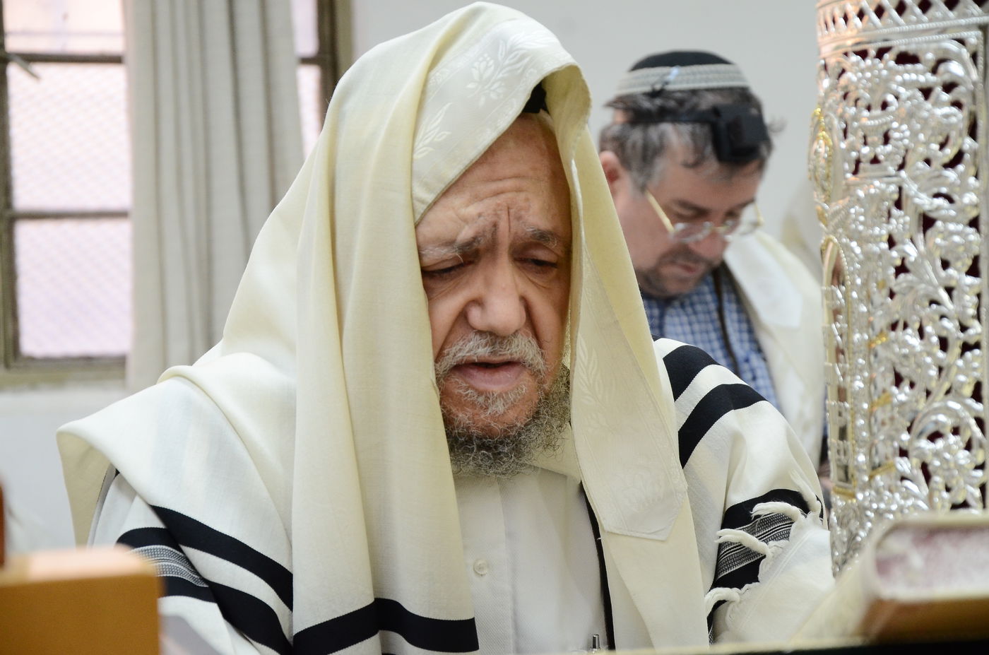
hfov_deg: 18.2
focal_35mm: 112
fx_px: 3084
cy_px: 328
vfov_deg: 12.1
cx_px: 494
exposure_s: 1/60
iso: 1250
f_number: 5.3
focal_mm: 75
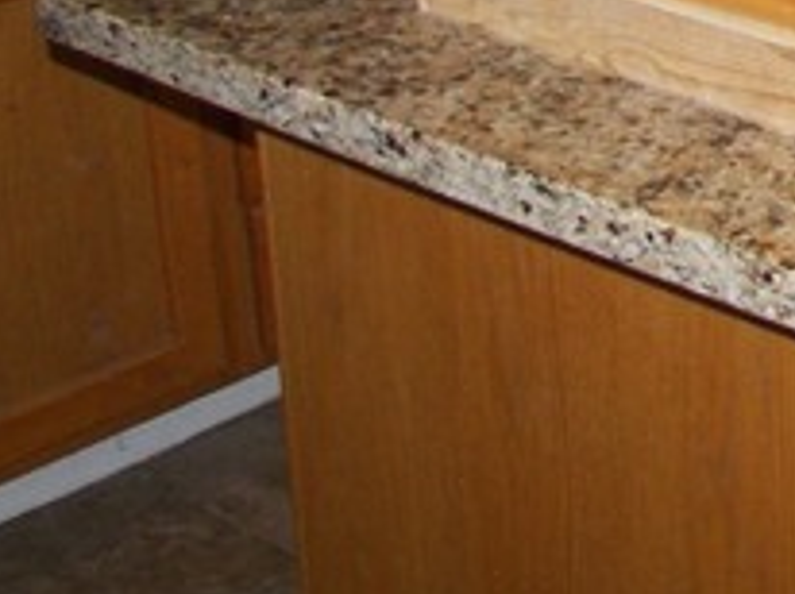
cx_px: 1019
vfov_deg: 12.7
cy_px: -201
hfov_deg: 16.7
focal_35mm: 112
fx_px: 2569
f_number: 2.8
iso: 100
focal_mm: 6
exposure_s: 1/30
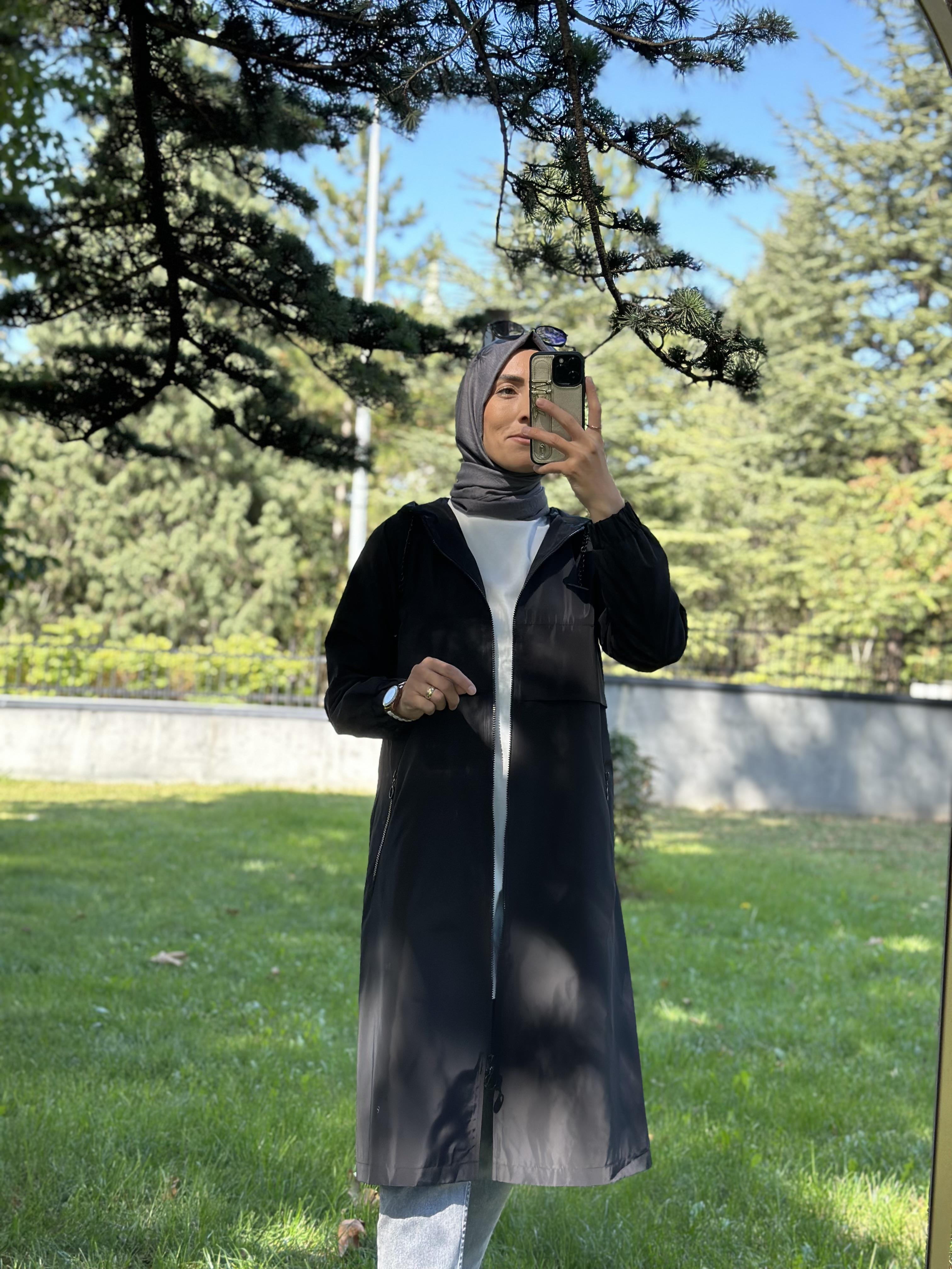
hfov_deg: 30.3
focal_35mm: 48
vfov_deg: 39.7
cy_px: 634
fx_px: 1760
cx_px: 476
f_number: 1.78
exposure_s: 1/704
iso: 80
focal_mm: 6.86
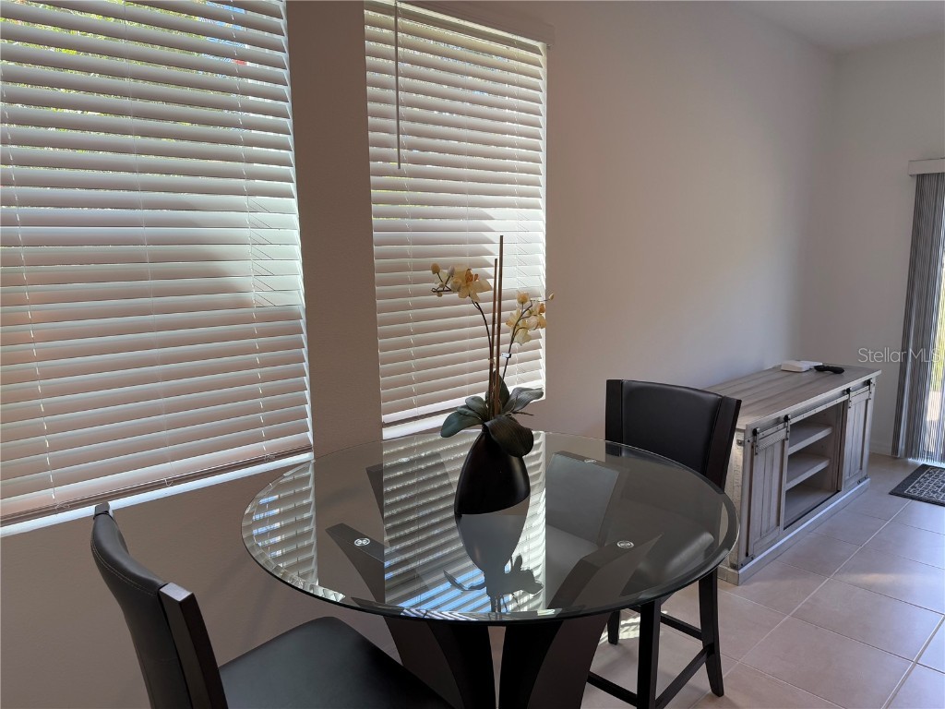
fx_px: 655
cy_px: 354
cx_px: 472
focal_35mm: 24
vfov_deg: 56.8
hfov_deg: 71.6
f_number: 1.78
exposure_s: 1/299
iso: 100
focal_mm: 6.76
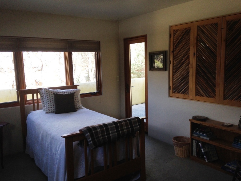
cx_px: 120
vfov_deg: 42.9
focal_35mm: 33
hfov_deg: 55.4
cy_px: 90
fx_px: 230
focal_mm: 4.12
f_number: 2.4
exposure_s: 1/120
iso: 80
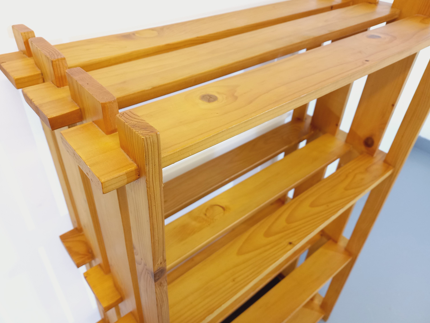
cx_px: 212
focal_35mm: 26
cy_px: 160
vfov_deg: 53.1
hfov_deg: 67.3
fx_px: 323
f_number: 1.8
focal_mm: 4.65
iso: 320
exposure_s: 1/49
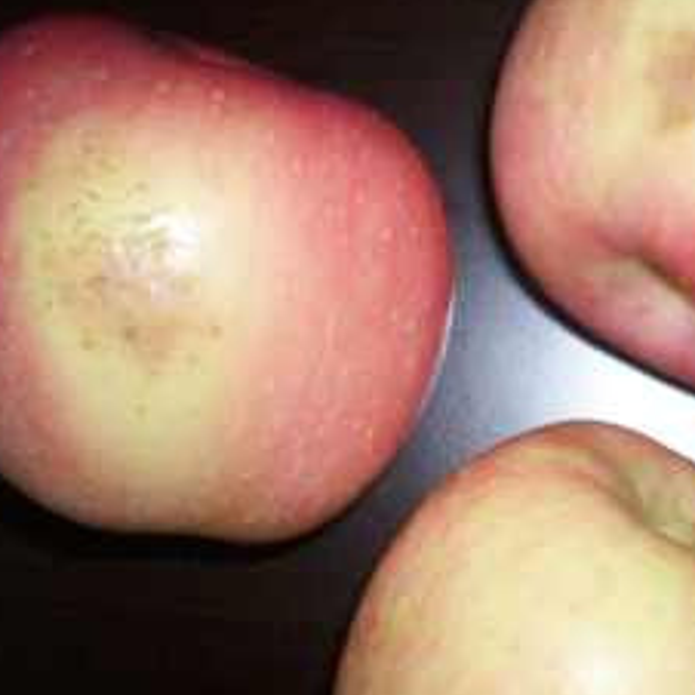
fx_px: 1794
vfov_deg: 21.9
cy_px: 332
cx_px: 618
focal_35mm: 79
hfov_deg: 21.5
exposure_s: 1/60
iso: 140
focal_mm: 6
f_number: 4.5
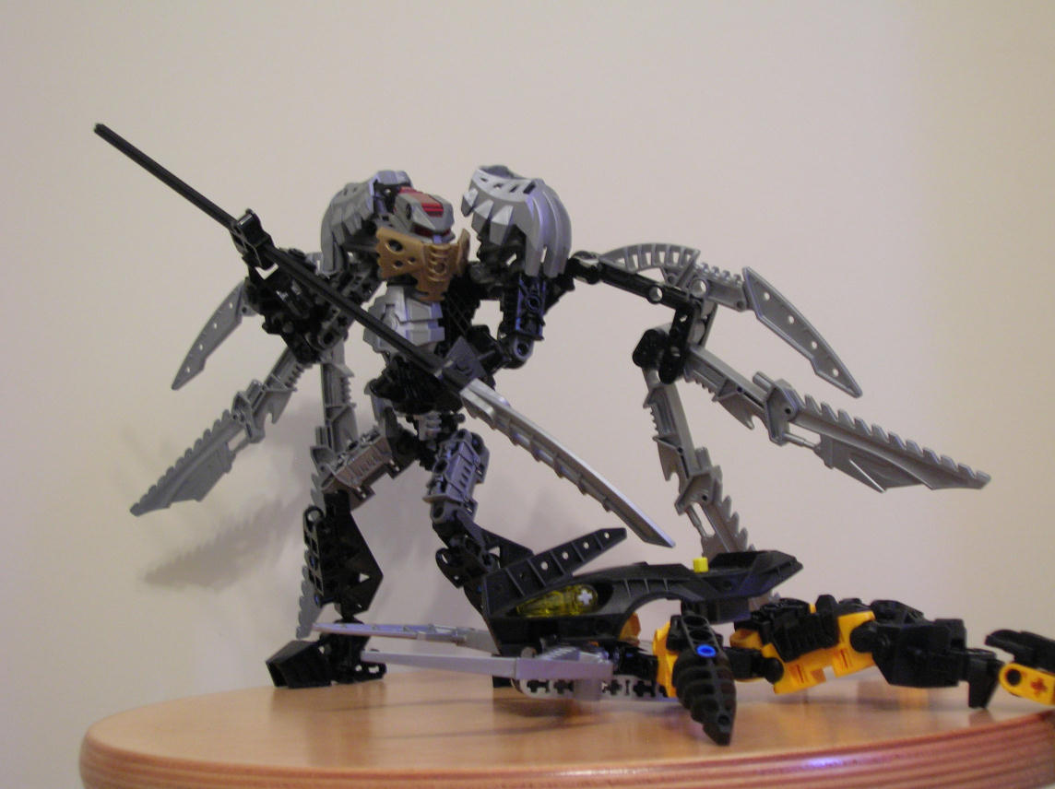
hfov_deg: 35.6
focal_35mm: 54
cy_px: 394
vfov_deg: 27.0
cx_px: 528
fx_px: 1644
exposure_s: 1/4.1
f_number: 3.4
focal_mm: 9
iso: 116
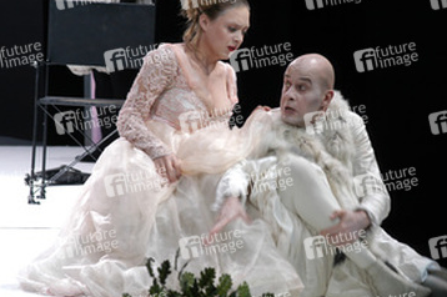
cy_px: 151
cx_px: 228
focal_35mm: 293
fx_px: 3630
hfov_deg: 7.0
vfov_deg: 4.7
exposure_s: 1/60
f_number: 6.3
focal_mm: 155
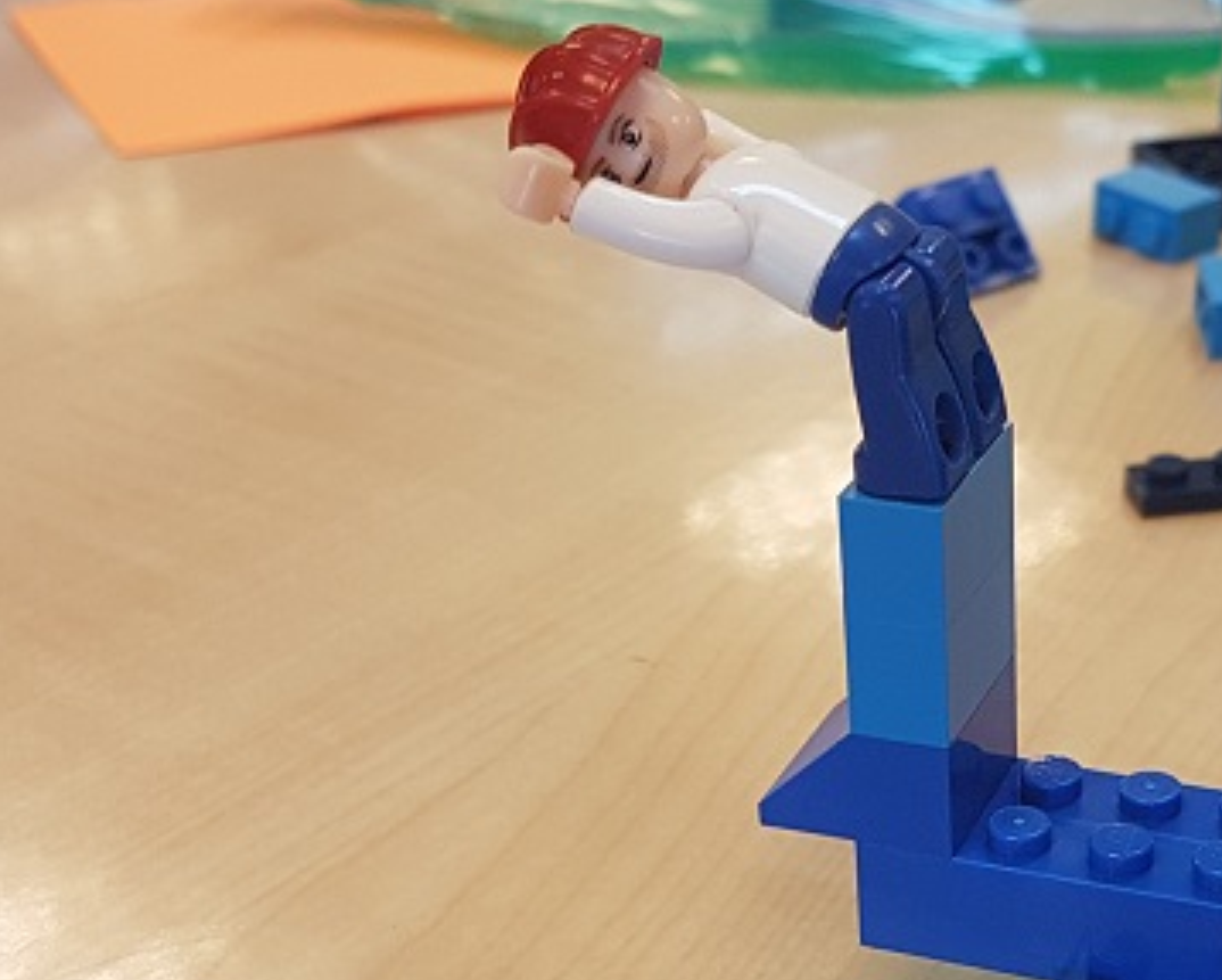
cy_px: 680
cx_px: 963
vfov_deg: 22.4
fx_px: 2461
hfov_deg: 27.4
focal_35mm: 68
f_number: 1.7
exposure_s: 1/50
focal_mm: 4.2
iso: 64
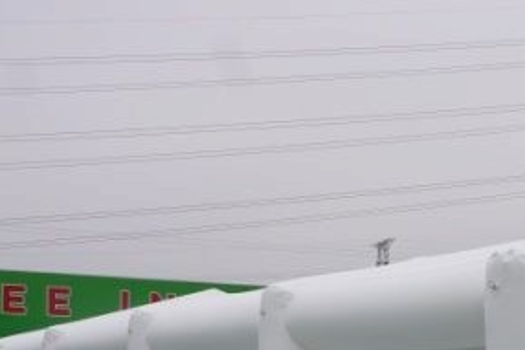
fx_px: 1255
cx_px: 525
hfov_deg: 22.7
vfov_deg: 15.4
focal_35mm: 86
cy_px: 406
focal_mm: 16
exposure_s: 1/160
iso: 100
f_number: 10
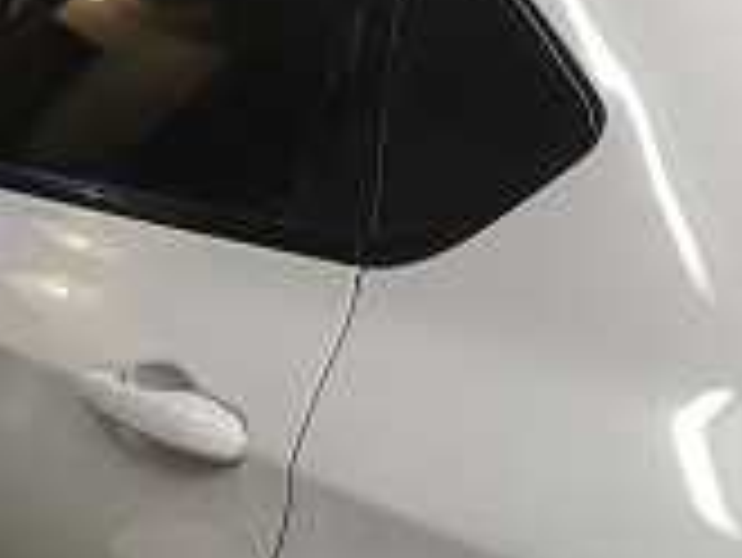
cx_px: 742
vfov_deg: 18.1
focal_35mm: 81
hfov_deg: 23.1
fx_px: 1738
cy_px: 416
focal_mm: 4.15
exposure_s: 1/30
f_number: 2.2
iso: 25
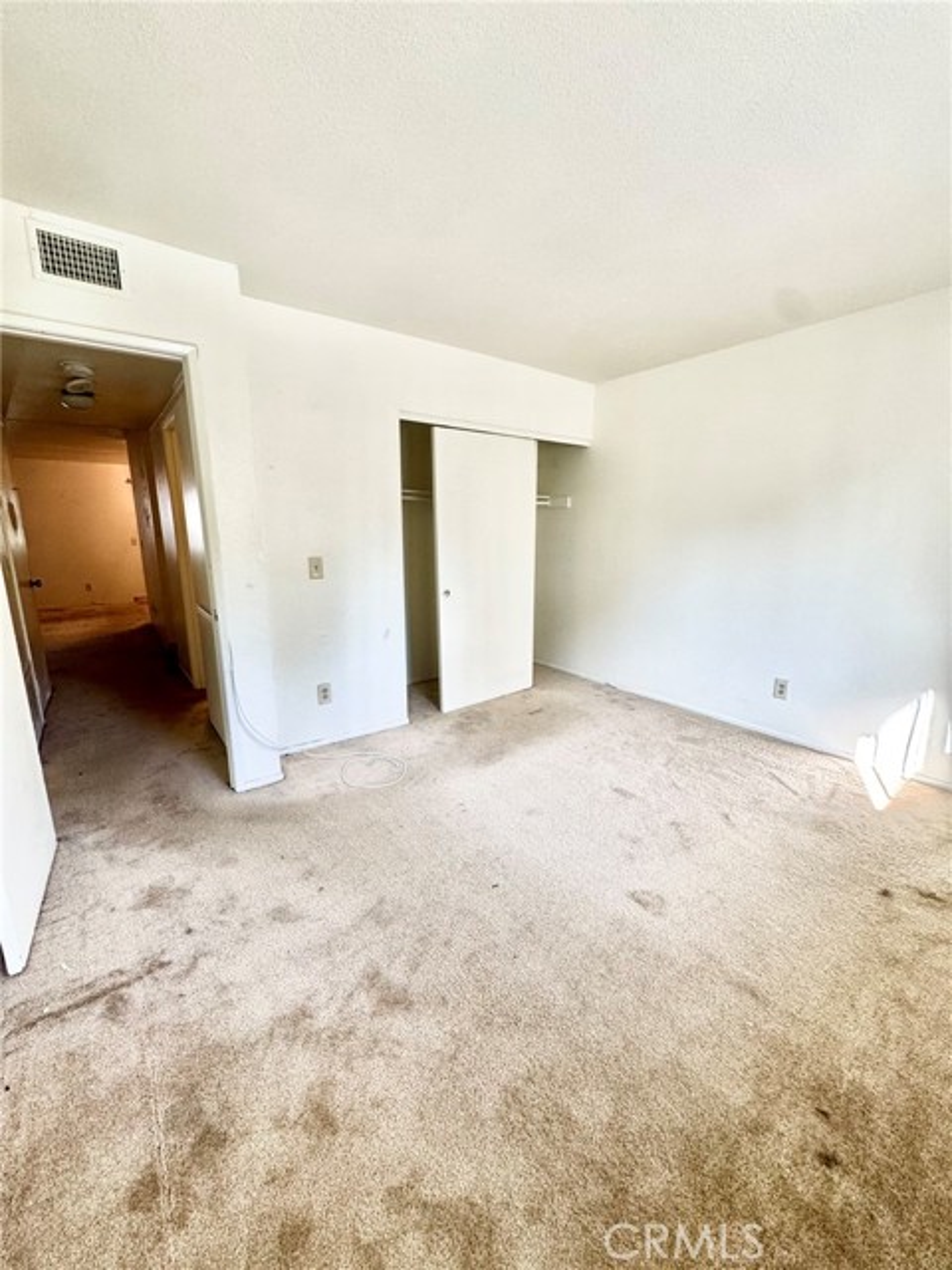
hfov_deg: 85.7
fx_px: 513
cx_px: 476
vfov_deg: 102.1
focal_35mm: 14
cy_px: 635
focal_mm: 2.22
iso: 160
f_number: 2.2
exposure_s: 1/99
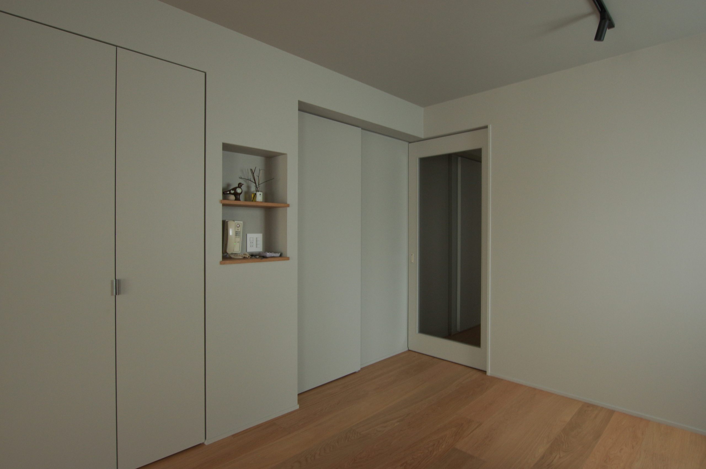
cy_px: 234
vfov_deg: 67.3
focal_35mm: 18
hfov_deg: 90.1
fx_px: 353
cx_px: 353
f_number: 9
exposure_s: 1/3.33
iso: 400
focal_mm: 12
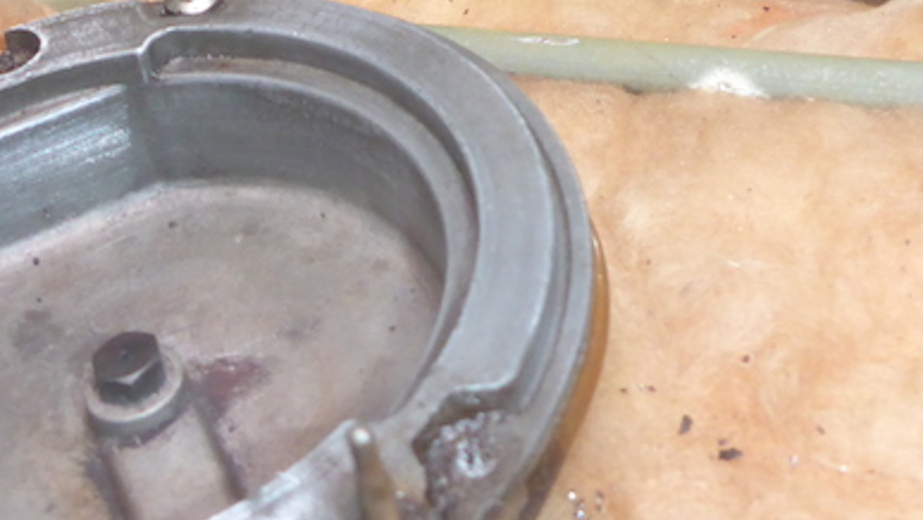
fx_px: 1542
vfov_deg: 18.2
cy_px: -100
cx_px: 618
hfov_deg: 33.0
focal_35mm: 63
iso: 500
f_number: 3.3
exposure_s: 1/60
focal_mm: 4.9
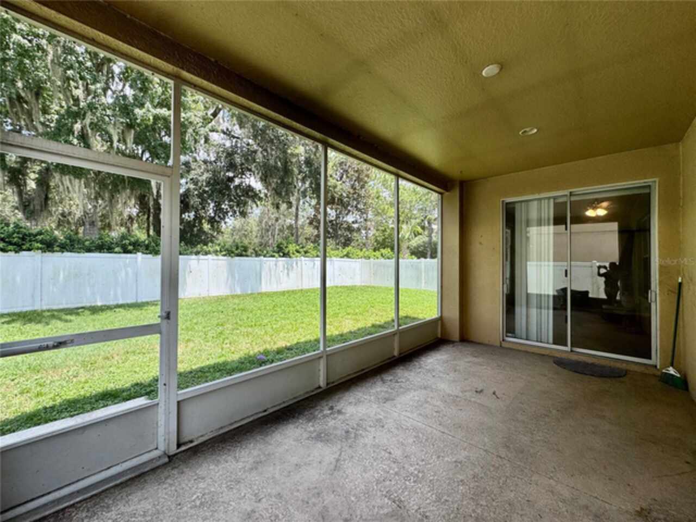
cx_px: 348
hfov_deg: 102.1
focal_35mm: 14
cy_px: 261
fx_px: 281
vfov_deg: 85.7
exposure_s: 1/407
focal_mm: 2.22
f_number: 2.2
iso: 40
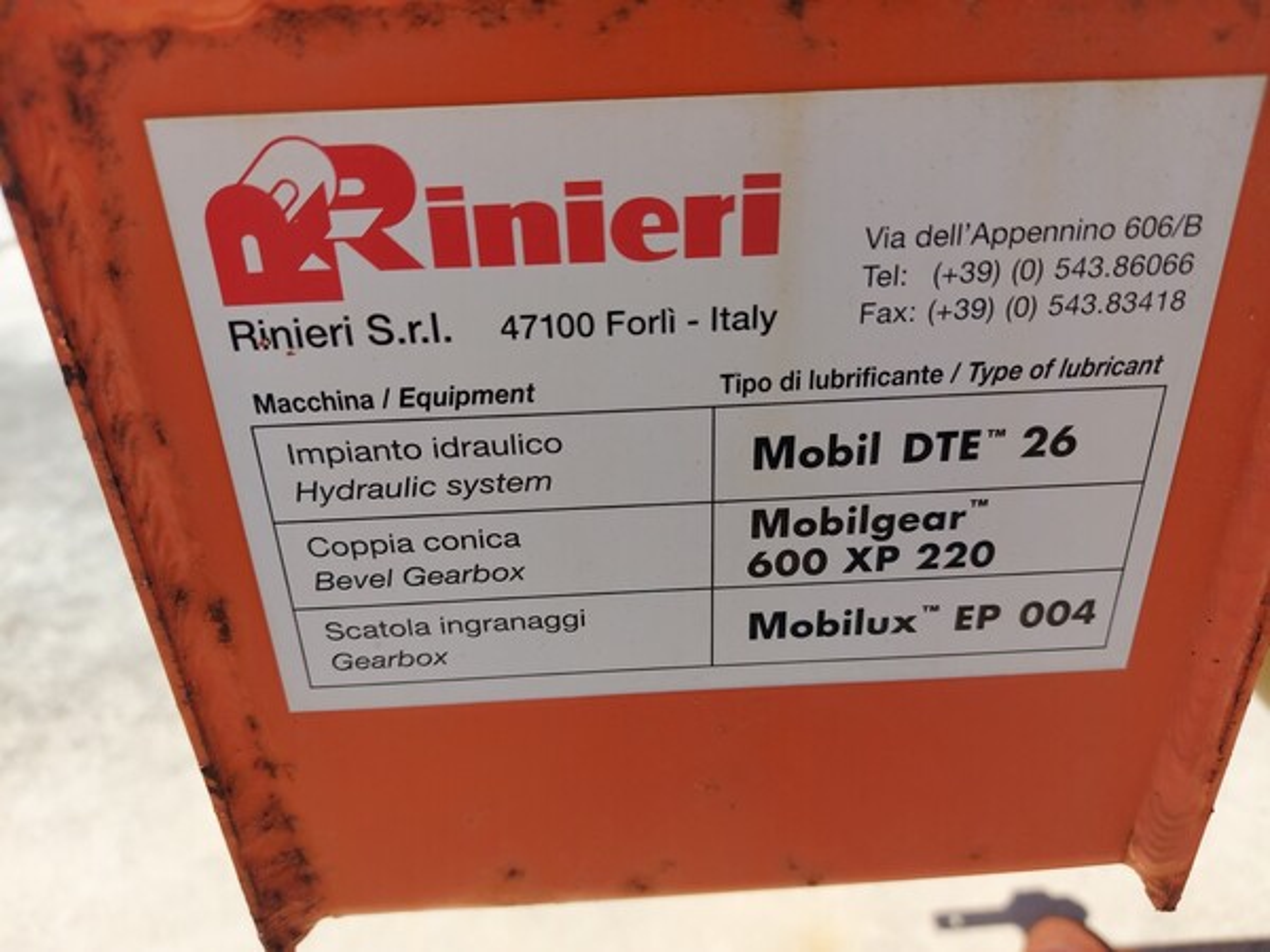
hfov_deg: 71.6
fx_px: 881
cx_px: 635
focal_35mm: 24
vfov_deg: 56.8
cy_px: 476
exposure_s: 1/753
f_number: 1.8
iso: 32
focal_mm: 5.23
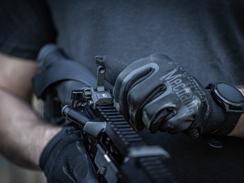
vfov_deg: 13.0
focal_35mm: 114
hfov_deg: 17.3
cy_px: 91
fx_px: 804
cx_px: 121
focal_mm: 105
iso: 500
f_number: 3
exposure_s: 1/320
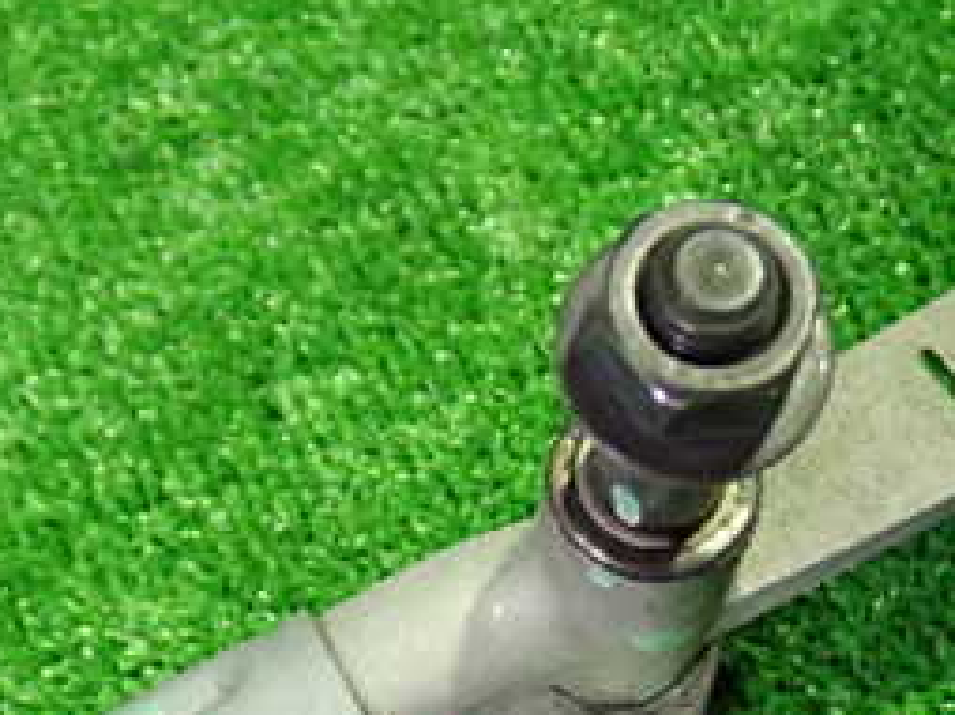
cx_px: 504
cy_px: 685
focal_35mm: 71
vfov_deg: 20.2
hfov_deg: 27.4
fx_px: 1957
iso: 640
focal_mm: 5.4
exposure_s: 1/30
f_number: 2.3
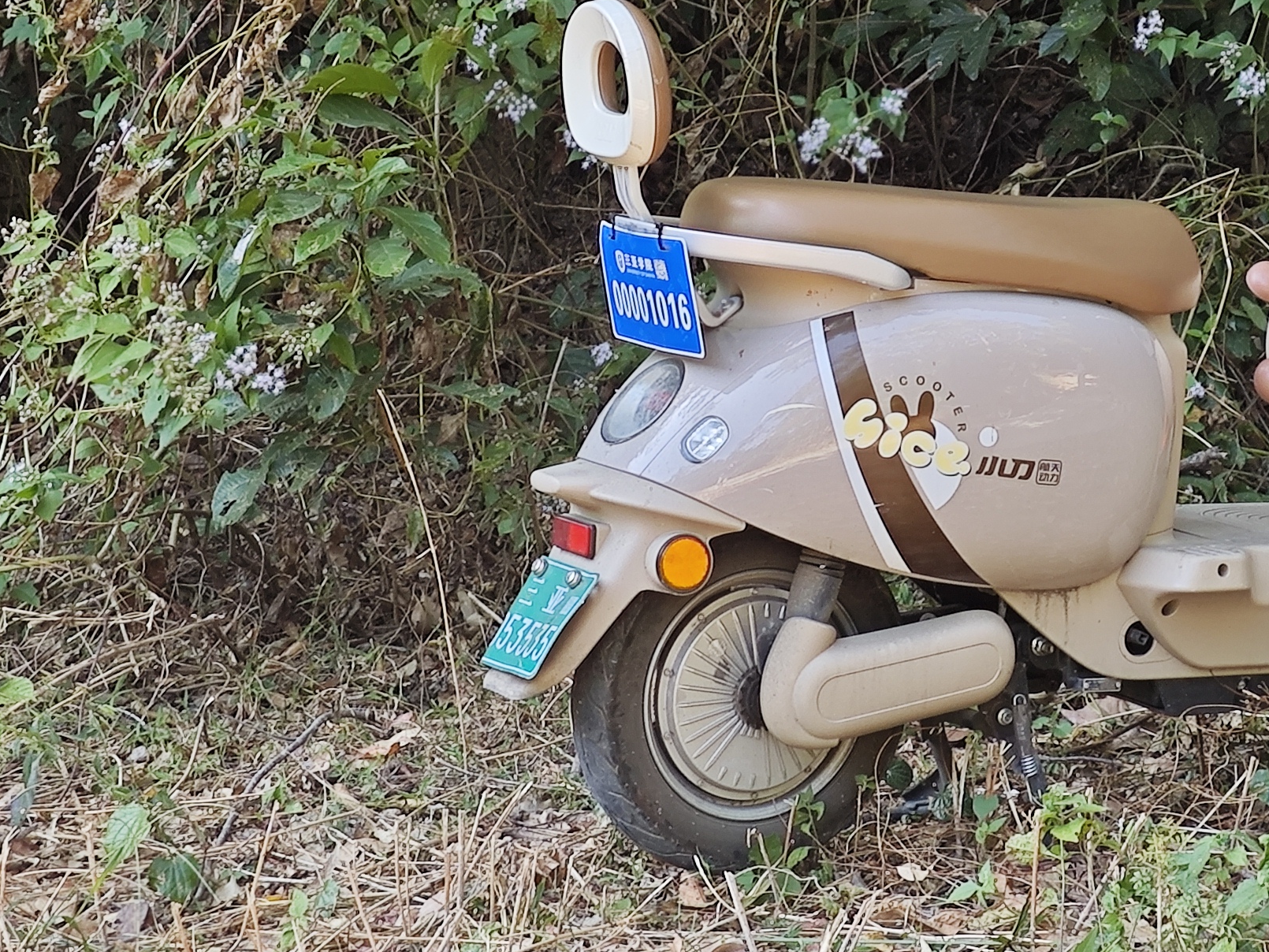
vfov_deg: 12.6
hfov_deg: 16.7
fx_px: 4290
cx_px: 1031
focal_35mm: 117
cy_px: 180
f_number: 1.6
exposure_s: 1/376
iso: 50
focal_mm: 6.55
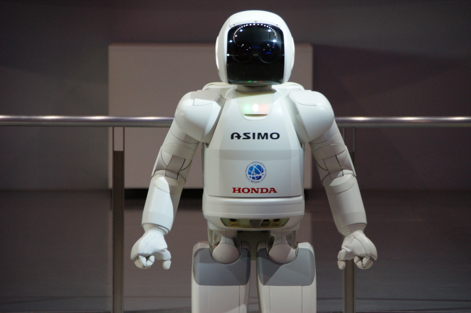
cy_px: 156
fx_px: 2941
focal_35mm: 225
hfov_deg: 9.2
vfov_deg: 6.1
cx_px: 236
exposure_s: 1/25
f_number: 6.3
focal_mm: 150
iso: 400
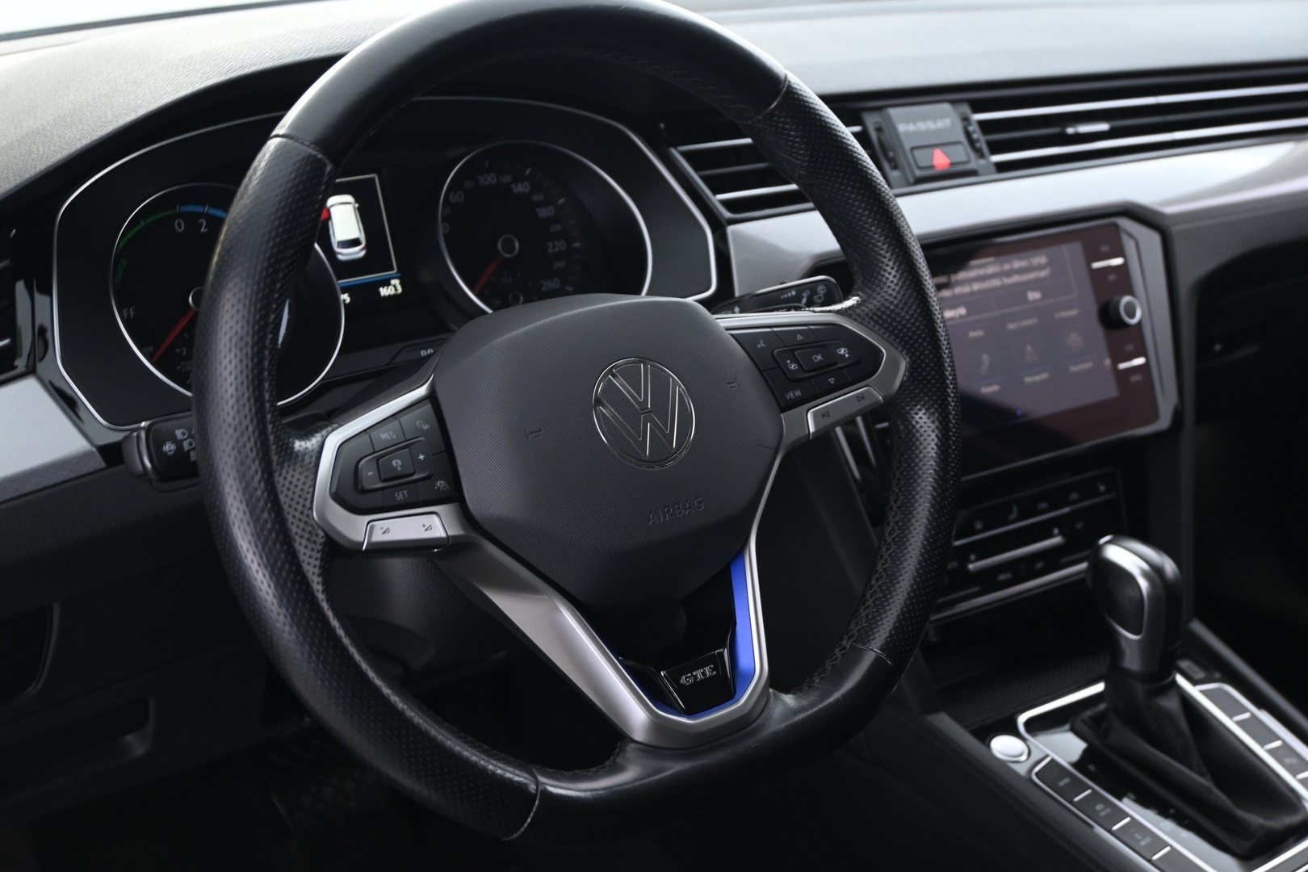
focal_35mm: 44
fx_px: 1580
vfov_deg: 30.8
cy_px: 436
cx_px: 654
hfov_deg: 45.0
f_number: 4.8
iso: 1600
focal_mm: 29
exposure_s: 1/6
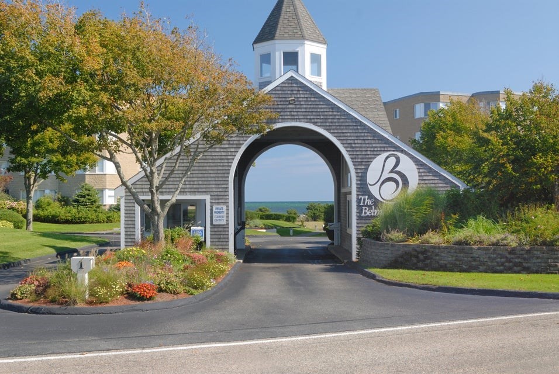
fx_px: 653
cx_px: 280
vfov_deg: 32.0
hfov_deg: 46.3
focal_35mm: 42
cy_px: 187
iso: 160
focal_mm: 28
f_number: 10
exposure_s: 1/40
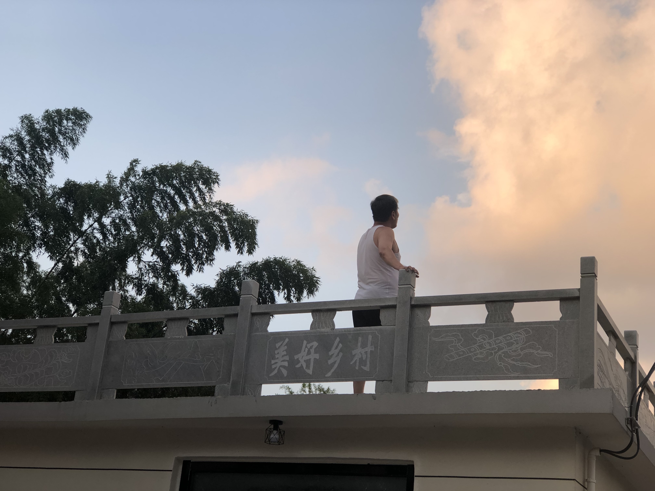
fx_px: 1079
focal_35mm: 57
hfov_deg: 33.8
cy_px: 246
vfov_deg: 25.7
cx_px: 328
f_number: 2.8
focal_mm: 6.6
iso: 25
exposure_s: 1/120
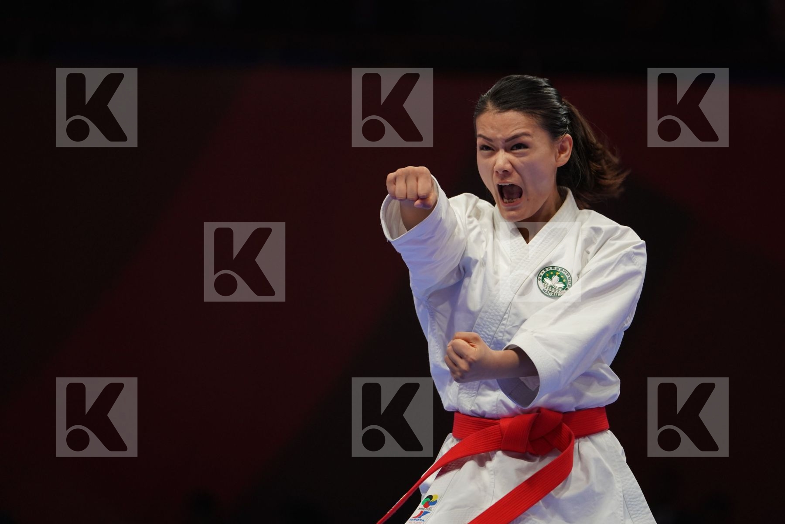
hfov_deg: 7.4
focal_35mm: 280
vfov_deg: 4.9
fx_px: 6105
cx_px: 392
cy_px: 262
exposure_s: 1/500
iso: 1600
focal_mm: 280
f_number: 4
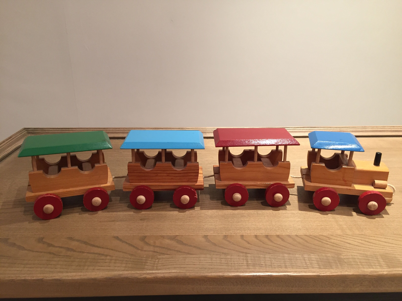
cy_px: 150
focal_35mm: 29
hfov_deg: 61.7
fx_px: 337
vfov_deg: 48.2
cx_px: 201
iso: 160
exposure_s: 1/33
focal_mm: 4.15
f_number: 2.2
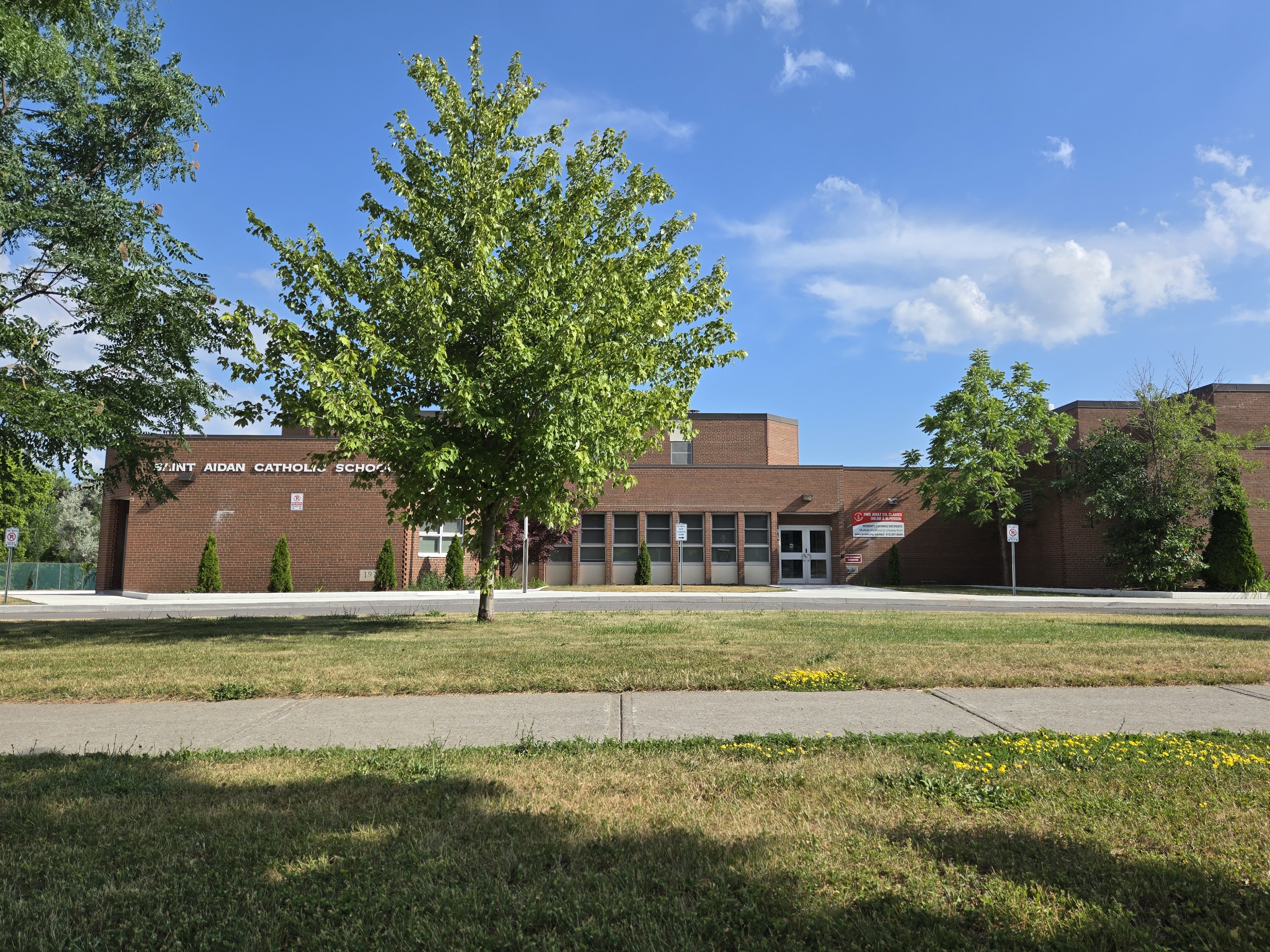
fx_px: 881
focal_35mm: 24
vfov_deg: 56.8
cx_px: 660
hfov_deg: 71.6
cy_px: 458
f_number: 1.8
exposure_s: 1/2921
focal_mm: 5.4
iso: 40
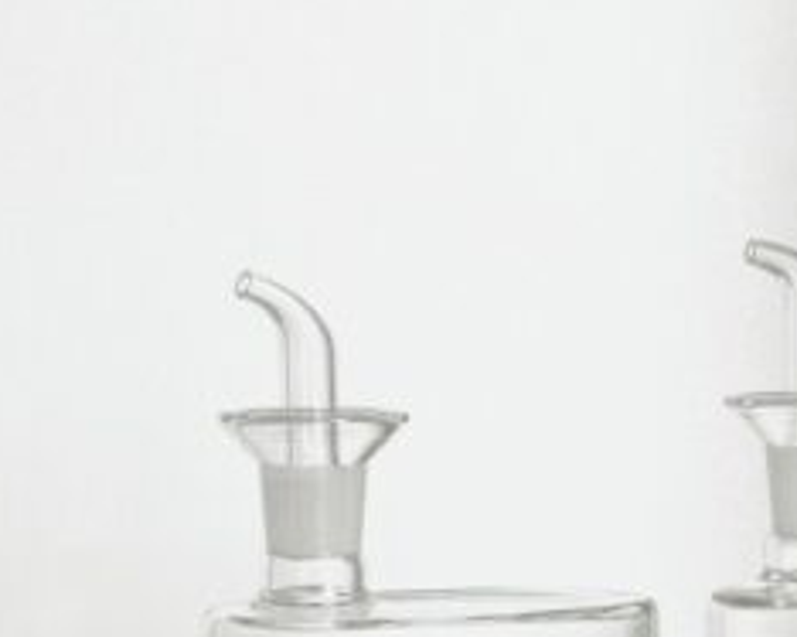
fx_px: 3773
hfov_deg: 12.0
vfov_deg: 9.6
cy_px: 528
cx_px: 562
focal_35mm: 160
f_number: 1.78
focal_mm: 6.76
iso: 64
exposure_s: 1/121
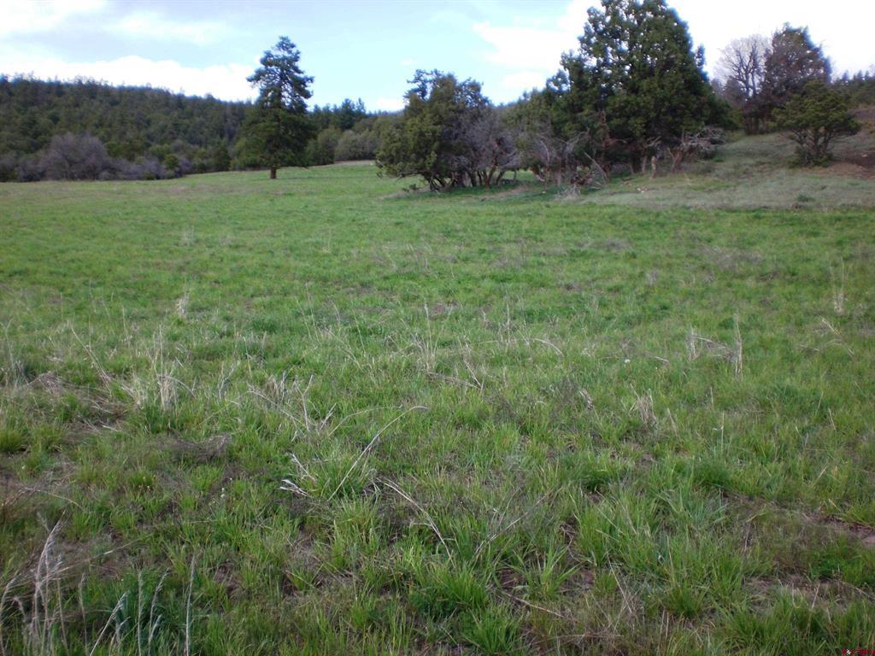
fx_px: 961
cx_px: 438
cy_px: 328
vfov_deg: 37.7
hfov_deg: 49.0
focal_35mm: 38
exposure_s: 1/320
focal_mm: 6.3
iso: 50
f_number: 3.1
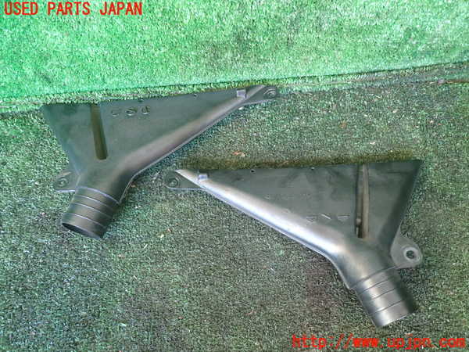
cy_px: 176
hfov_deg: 69.4
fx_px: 339
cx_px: 234
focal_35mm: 25
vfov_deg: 54.9
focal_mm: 4.5
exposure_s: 1/30
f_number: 2
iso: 400
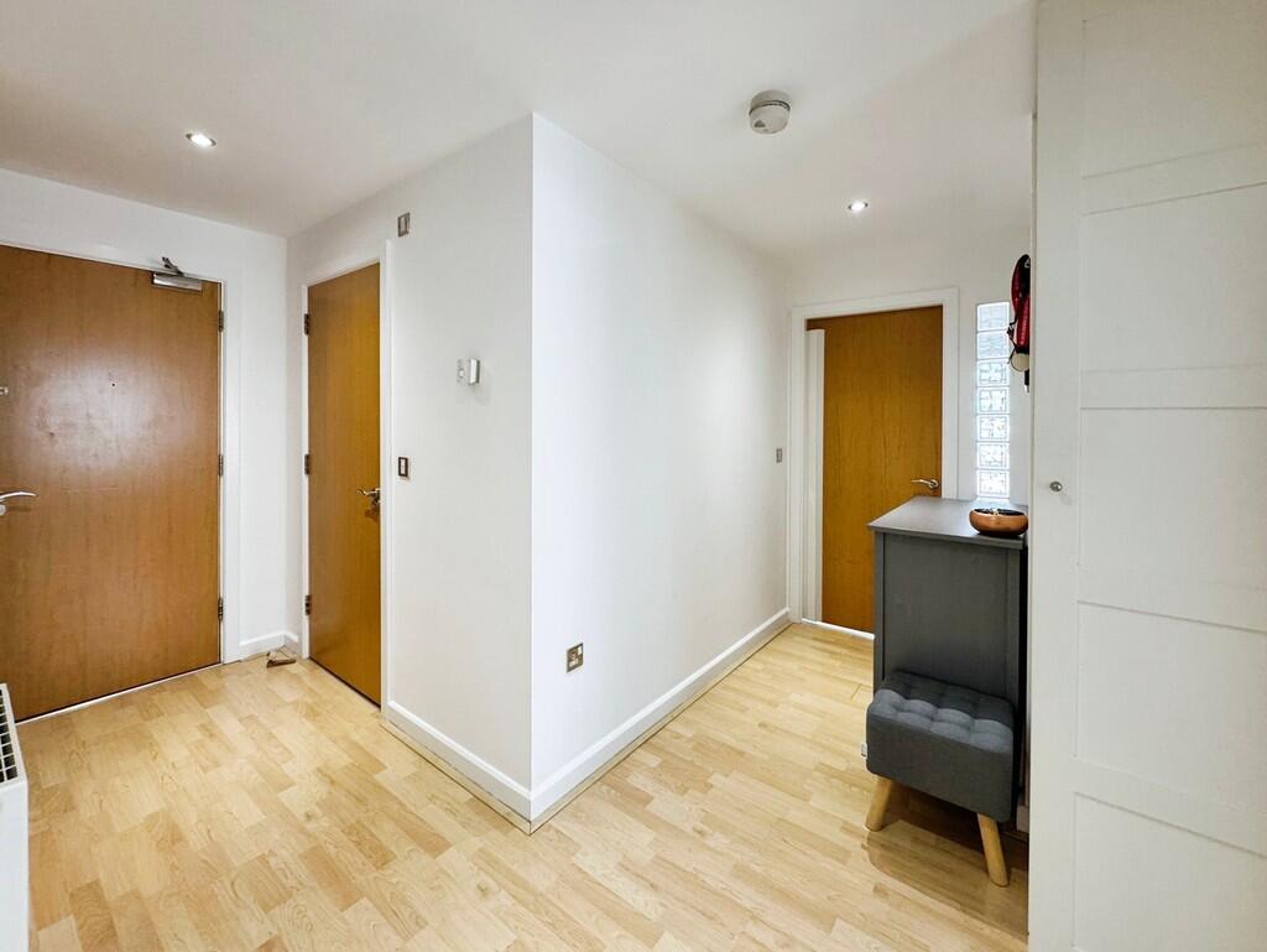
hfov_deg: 102.0
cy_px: 476
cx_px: 634
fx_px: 513
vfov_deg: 85.7
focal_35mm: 14
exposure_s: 1/100
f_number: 2.2
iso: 250
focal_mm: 2.22
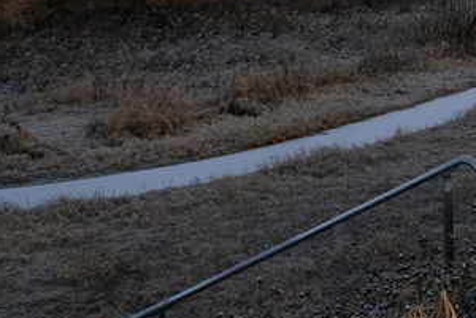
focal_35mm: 99
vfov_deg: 13.5
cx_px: 806
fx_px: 1309
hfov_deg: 17.5
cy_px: -56
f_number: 5
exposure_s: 1/600
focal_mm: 19.1
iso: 400
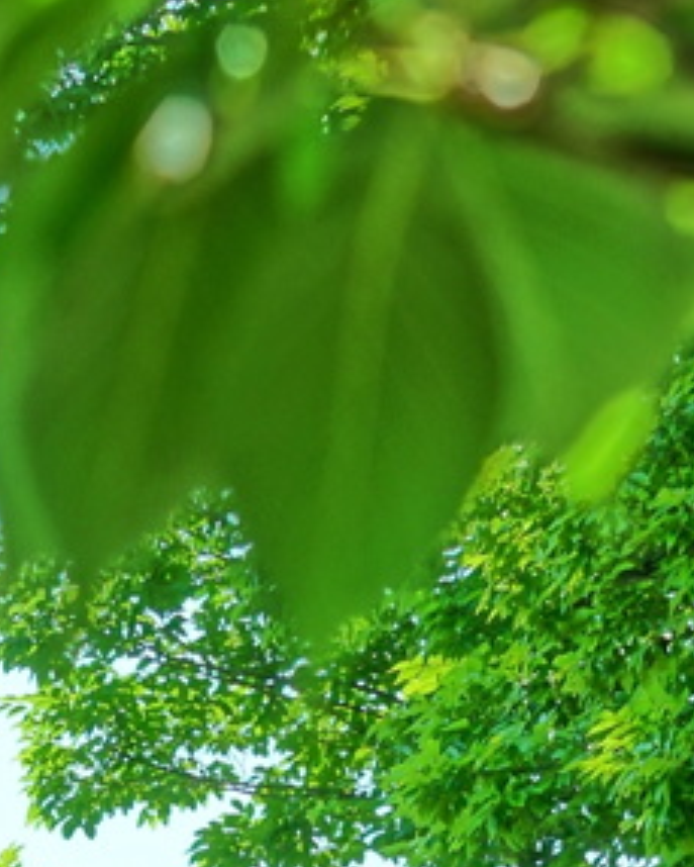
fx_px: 10688
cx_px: -276
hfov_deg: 3.7
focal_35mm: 417
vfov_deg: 4.5
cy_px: 2101
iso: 100
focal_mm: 55
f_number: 5.6
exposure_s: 1/125
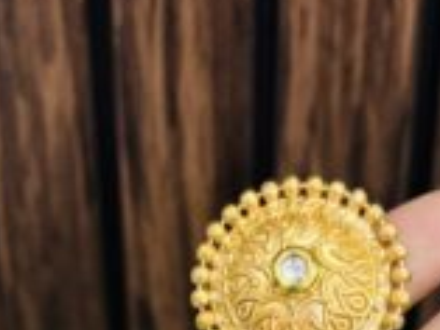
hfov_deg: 20.6
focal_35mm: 95
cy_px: 647
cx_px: 207
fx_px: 1208
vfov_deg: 13.5
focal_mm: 5.96
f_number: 1.6
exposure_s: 1/50
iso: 125
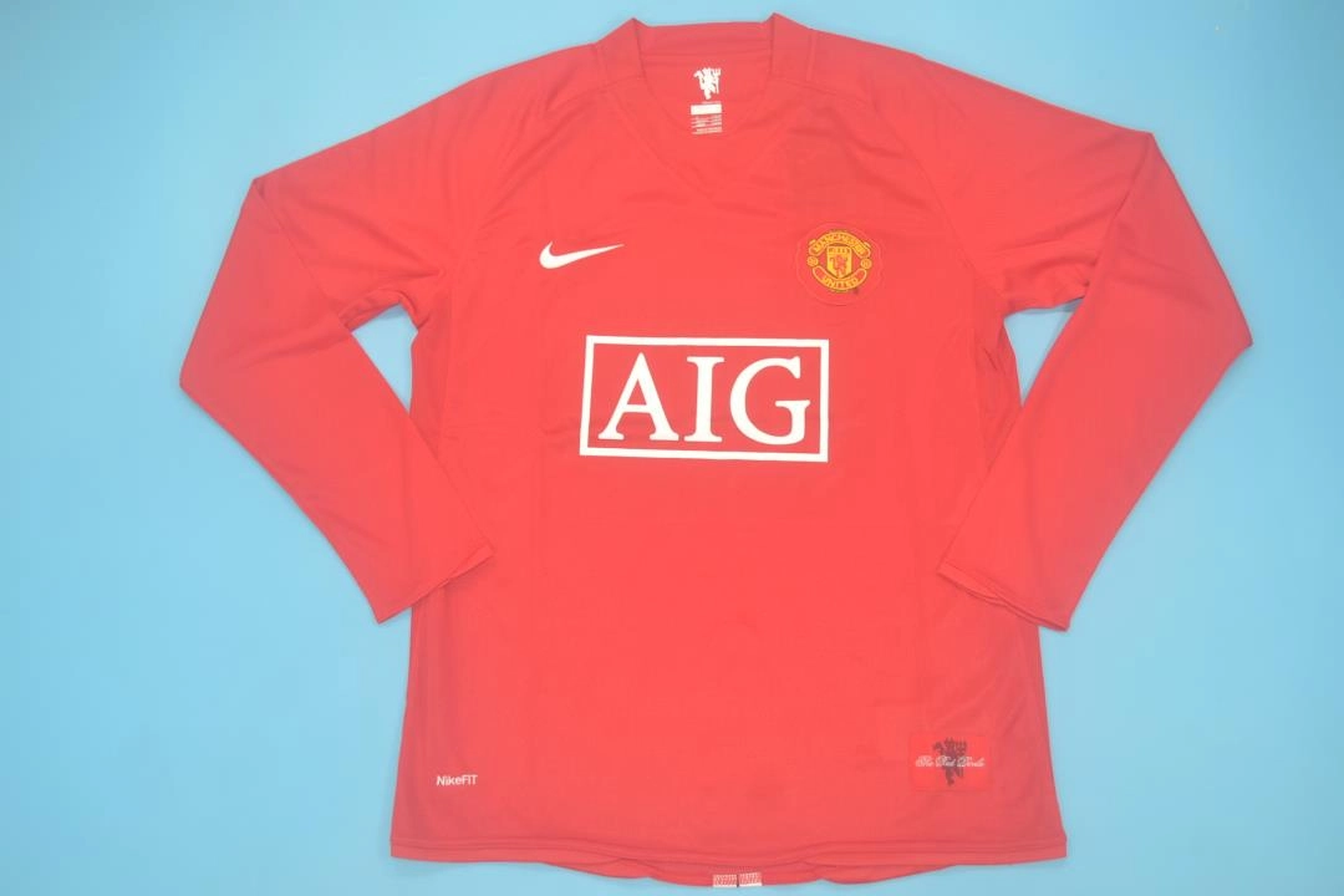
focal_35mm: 36
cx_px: 672
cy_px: 448
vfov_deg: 36.9
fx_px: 1344
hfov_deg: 53.1
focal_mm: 24
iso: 200
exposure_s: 1/60
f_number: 4
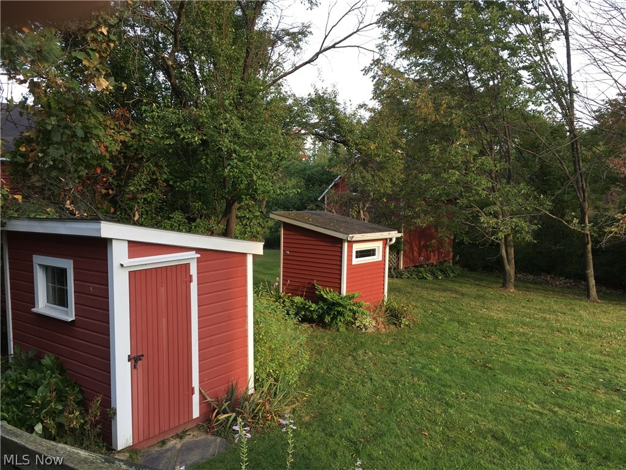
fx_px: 524
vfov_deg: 48.2
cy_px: 235
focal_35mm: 29
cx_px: 313
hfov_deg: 61.7
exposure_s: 1/234
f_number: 2.2
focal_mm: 4.15
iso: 25
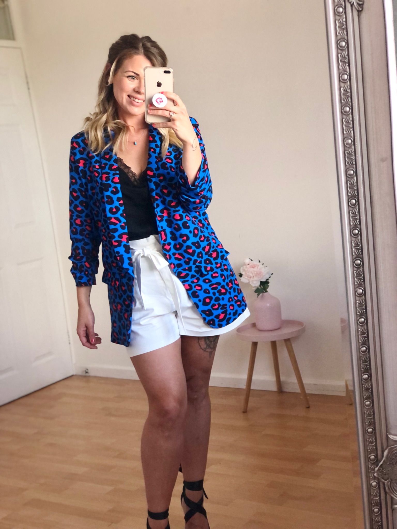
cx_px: 198
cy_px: 264
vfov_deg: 33.8
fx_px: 872
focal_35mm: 57
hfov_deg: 25.7
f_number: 2.8
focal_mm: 6.6
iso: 64
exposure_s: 1/30
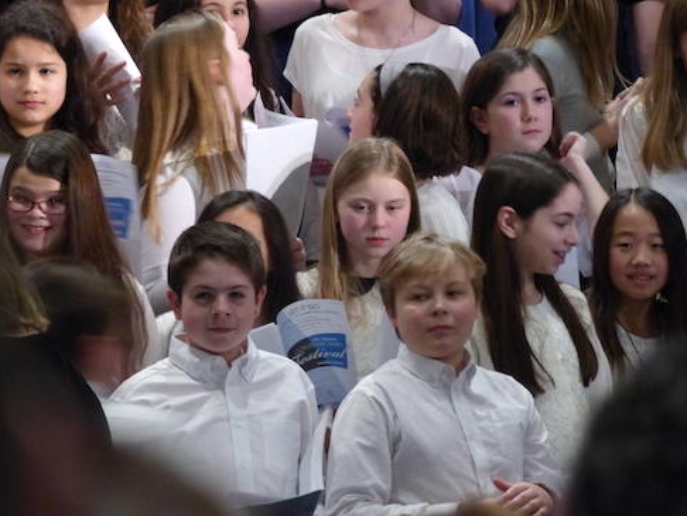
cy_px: 270
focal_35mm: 363
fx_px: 7208
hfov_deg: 5.5
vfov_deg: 4.1
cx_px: 323
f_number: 2.8
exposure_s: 1/25
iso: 800
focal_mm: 59.5
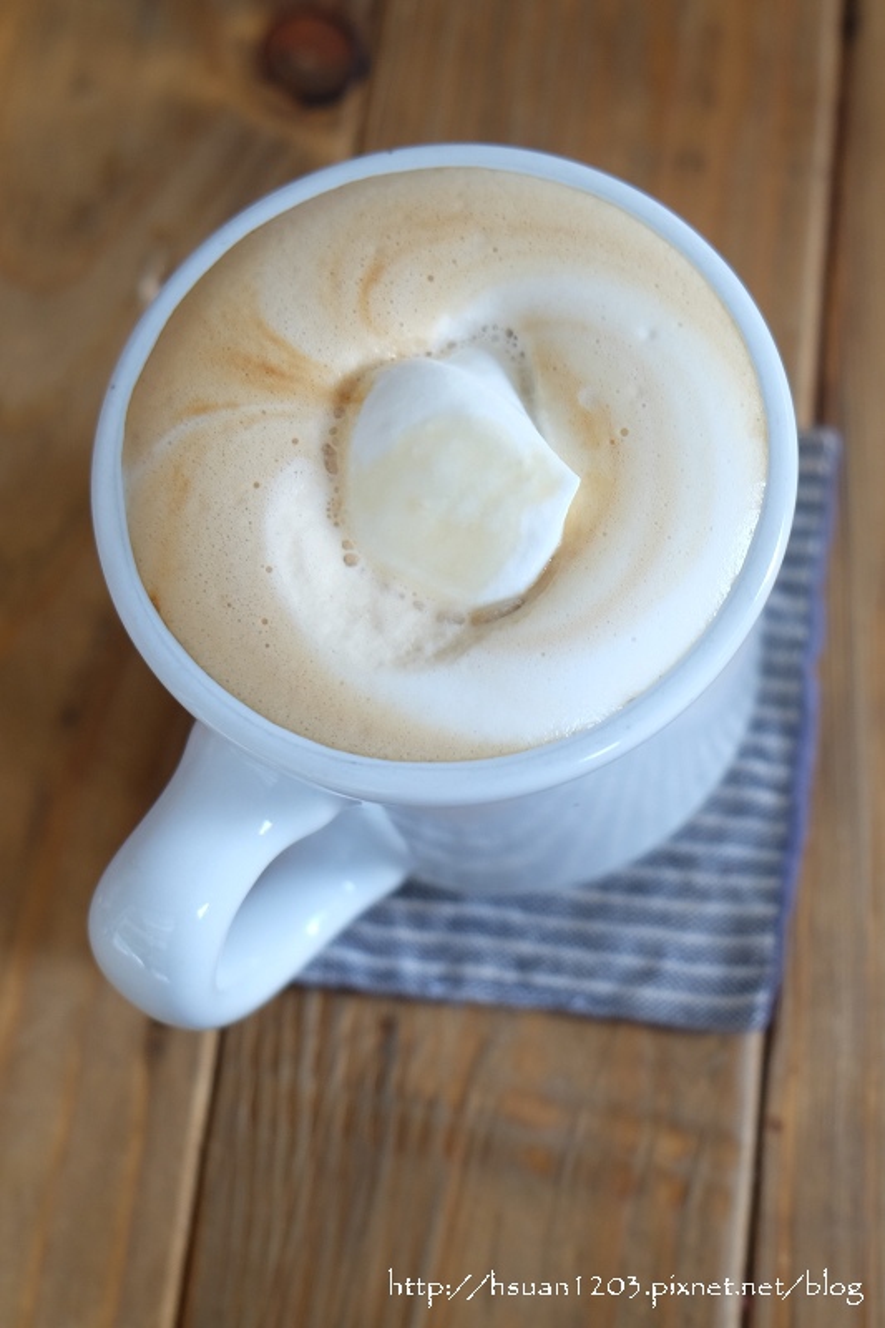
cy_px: 664
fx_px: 1328
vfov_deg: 53.1
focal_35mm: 36
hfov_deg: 36.9
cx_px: 442
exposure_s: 1/42
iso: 200
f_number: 3.2
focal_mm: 24.3
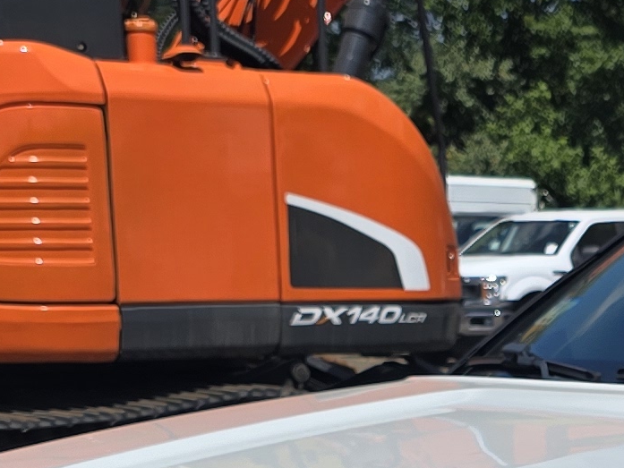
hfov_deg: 14.3
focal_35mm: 132
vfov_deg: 10.8
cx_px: 805
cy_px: 714
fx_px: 2380
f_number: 1.7
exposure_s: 1/1429
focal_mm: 6.3
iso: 12
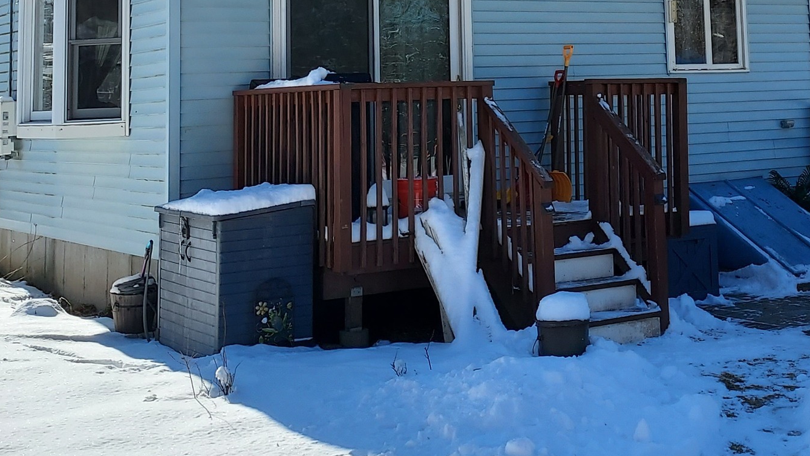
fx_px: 1289
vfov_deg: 19.1
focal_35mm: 60
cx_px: 579
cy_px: -60
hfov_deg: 34.4
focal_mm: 4.6
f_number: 1.8
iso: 40
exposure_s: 1/1116
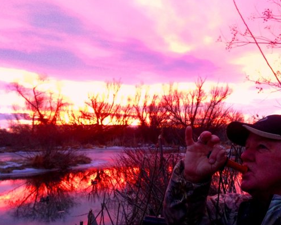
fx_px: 391
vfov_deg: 32.1
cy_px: 129
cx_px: 164
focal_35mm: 47
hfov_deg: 39.4
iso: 160
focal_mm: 4.12
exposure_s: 1/20
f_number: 2.4
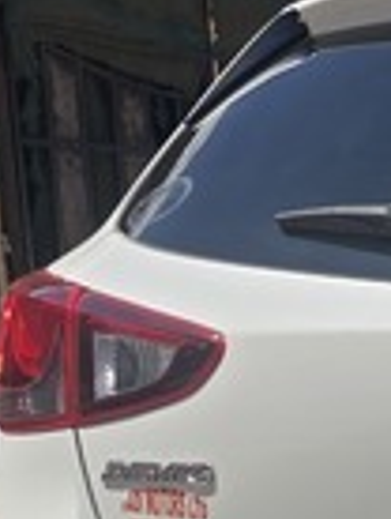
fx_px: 1501
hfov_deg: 13.2
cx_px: 729
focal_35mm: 100
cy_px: 730
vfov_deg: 17.9
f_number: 1.7
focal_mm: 6.3
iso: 12
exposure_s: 1/1008
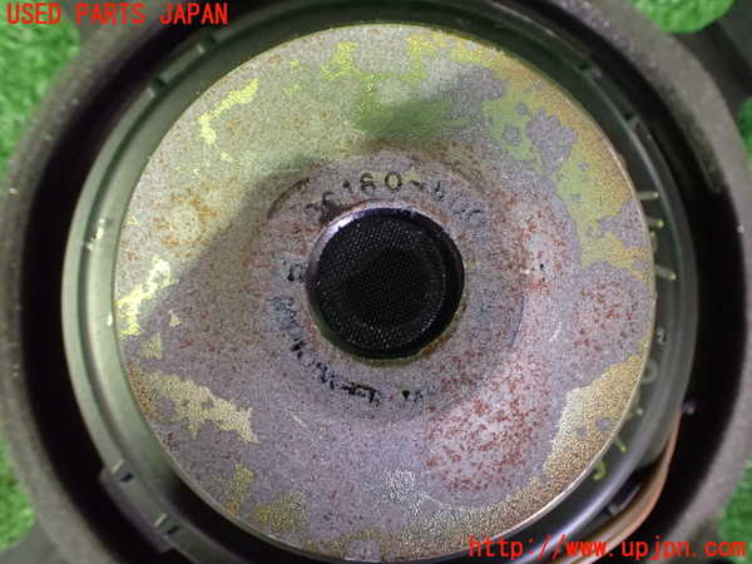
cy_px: 282
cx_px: 376
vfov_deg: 46.8
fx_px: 652
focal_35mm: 30
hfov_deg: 60.0
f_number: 2.3
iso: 1250
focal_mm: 5.4
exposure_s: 1/30
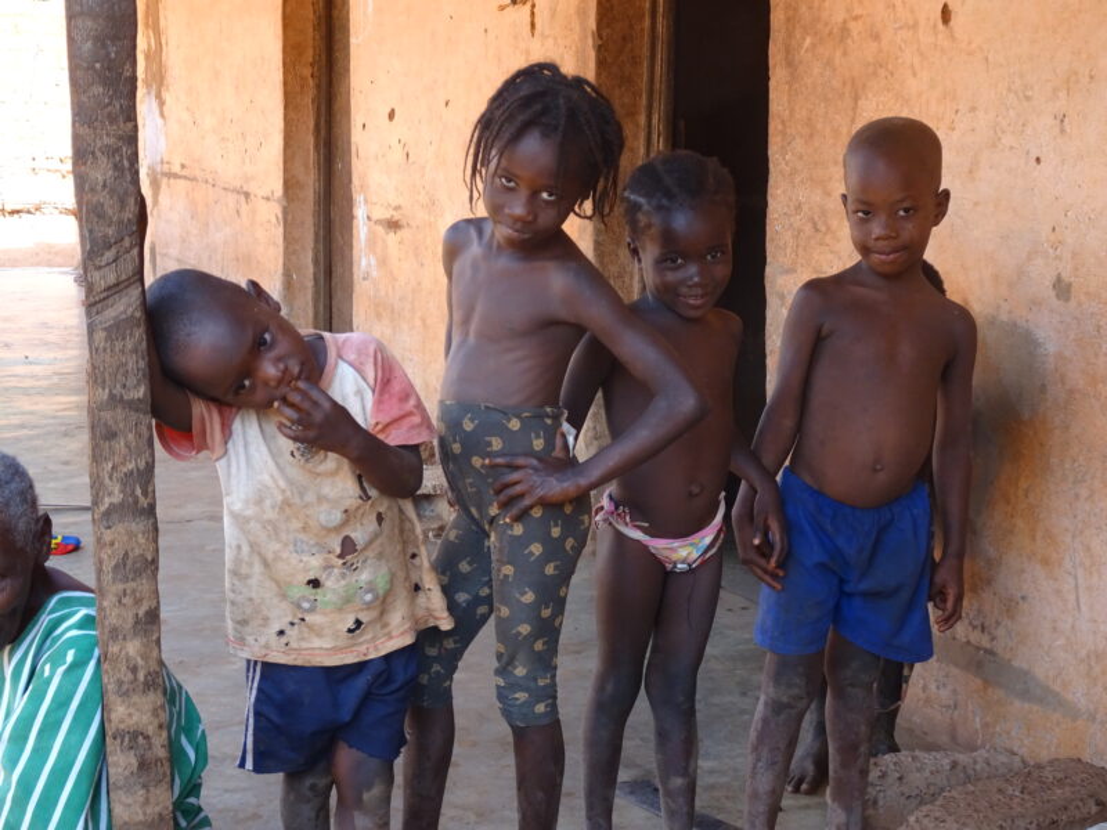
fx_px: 1791
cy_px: 415
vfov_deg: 26.1
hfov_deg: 34.3
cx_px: 554
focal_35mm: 56
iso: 200
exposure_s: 1/80
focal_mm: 9.52
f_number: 4.5
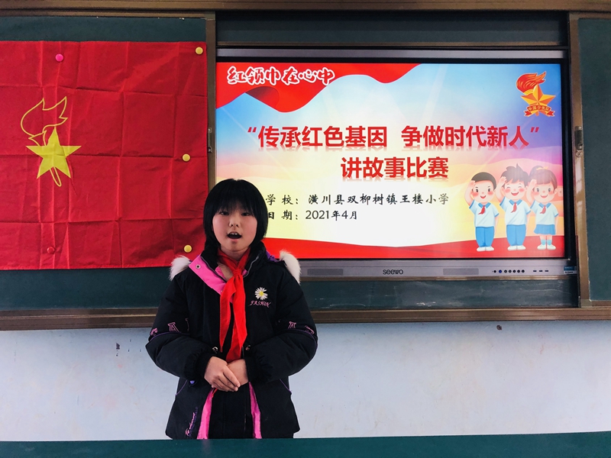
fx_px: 494
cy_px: 229
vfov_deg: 49.7
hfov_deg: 63.4
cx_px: 306
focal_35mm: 28
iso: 40
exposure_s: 1/30
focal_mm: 3.99
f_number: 1.8
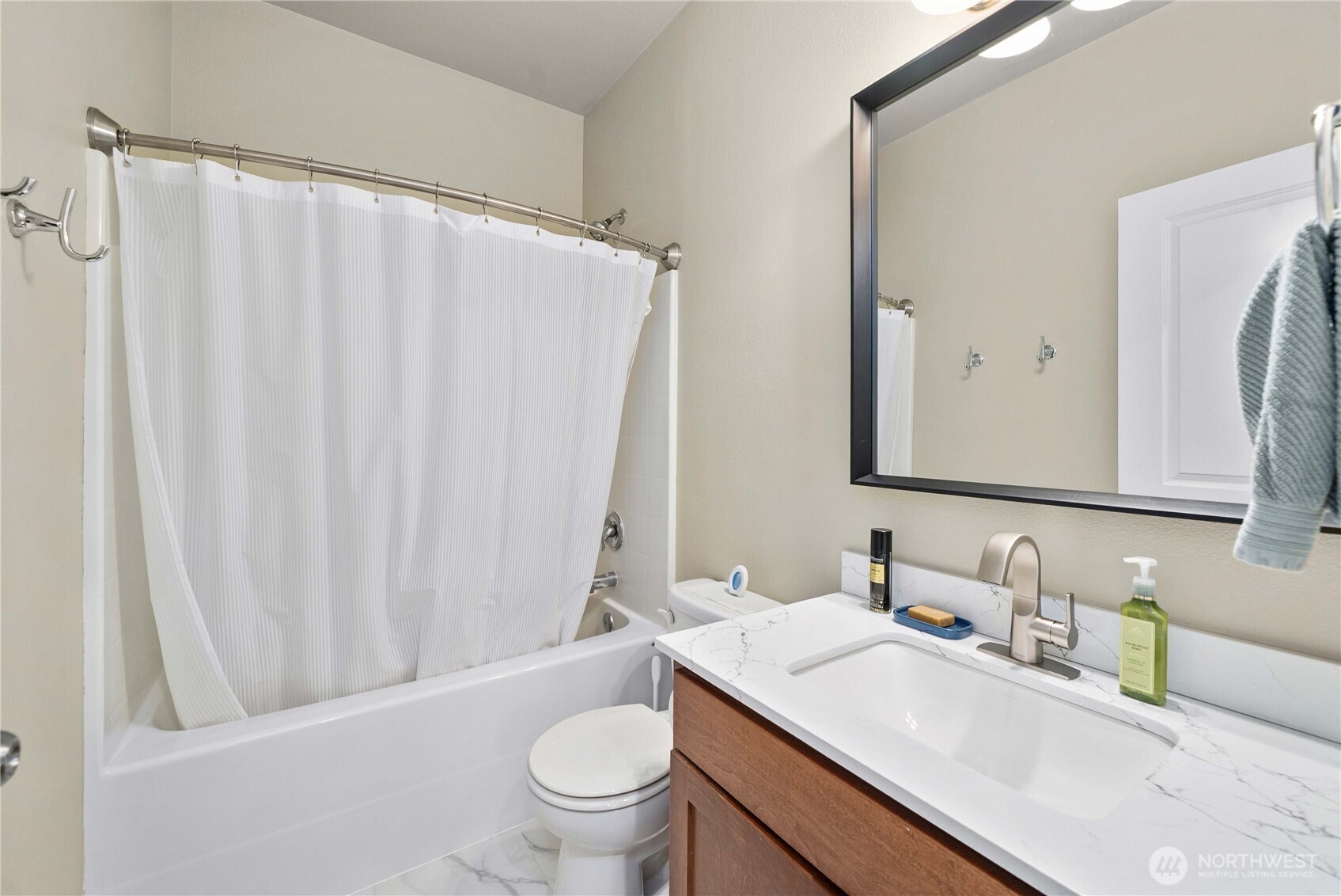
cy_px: 448
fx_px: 484
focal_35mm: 13
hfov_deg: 108.3
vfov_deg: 85.5
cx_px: 670
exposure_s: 1/2
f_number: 7.1
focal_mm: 13
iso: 1000
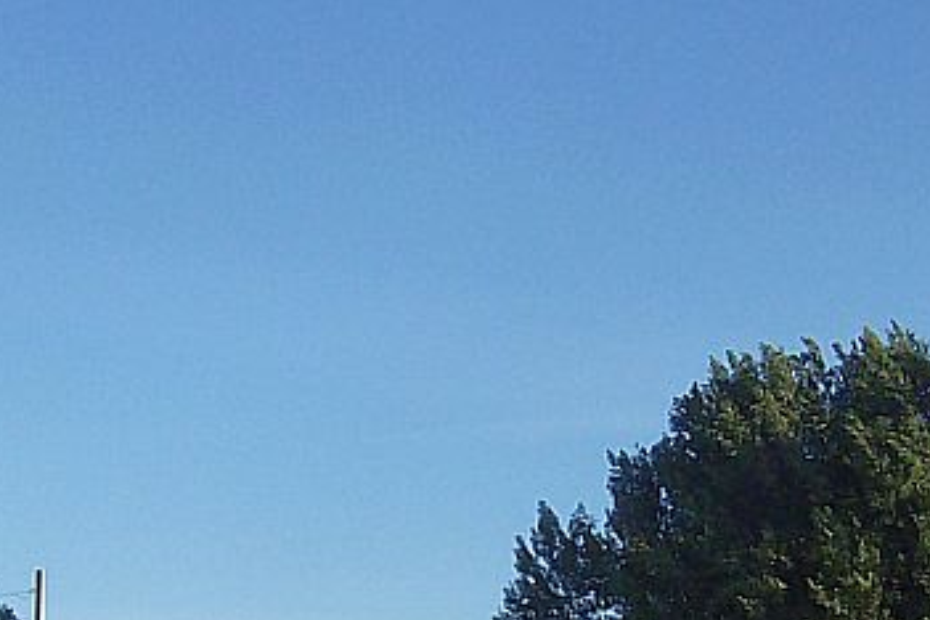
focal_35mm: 109
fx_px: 2816
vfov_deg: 12.5
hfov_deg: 18.8
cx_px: 448
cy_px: 542
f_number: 4.7
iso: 100
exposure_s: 1/497
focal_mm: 6
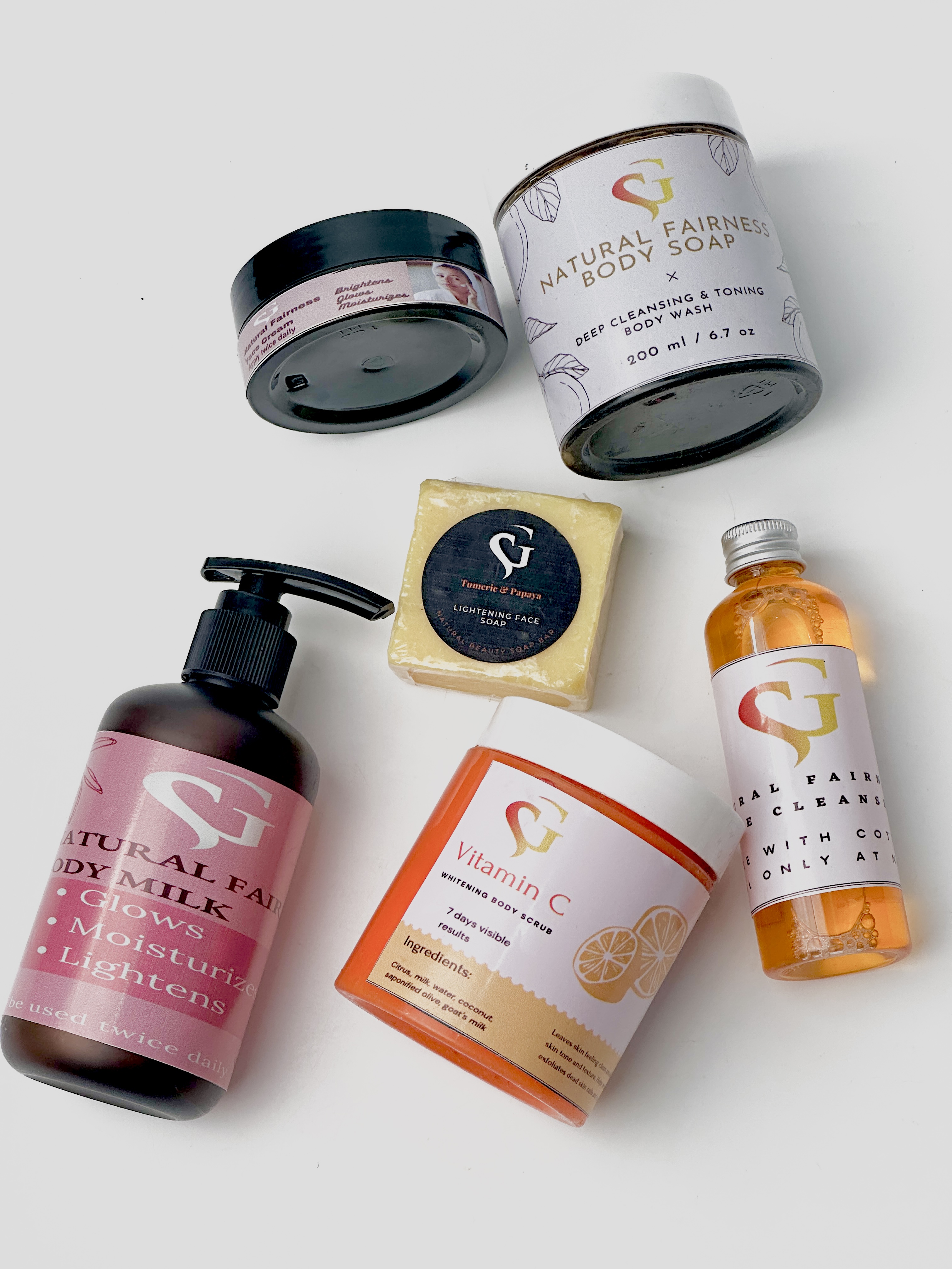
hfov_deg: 19.1
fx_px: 2824
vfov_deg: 25.3
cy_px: 634
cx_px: 476
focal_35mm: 77
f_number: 2.8
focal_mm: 9
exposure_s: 1/100
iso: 64
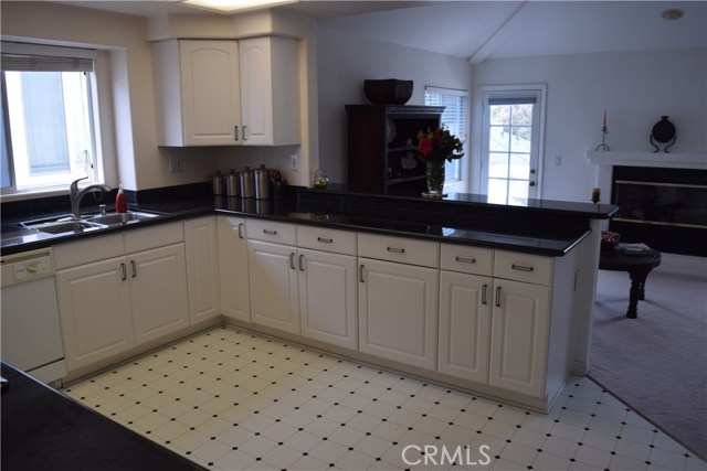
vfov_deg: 48.0
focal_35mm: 27
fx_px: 530
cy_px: 236
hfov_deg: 67.4
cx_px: 354
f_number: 6.3
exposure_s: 1/160
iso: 400
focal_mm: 18
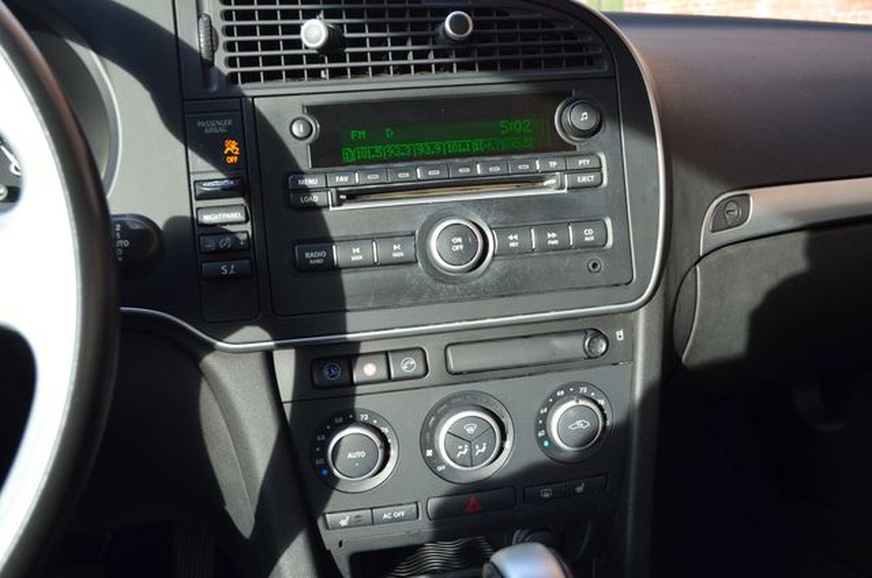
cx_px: 436
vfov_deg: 39.8
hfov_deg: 57.3
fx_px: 798
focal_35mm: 33
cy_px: 289
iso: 400
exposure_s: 1/100
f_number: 5.6
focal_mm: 22
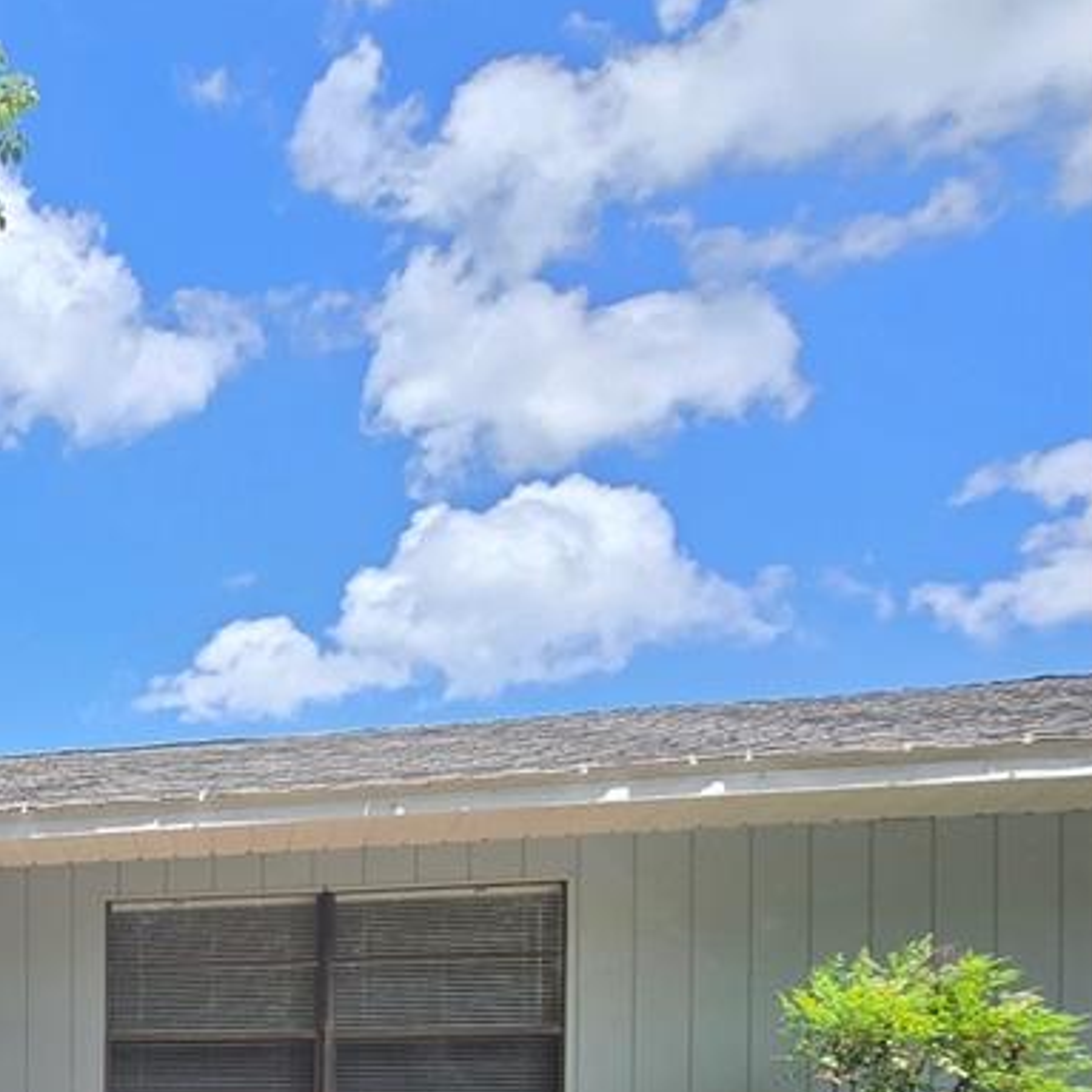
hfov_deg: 36.7
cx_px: -182
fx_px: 1285
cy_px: 1158
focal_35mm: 36
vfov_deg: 39.1
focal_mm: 2.2
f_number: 2.2
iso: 50
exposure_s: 1/1199
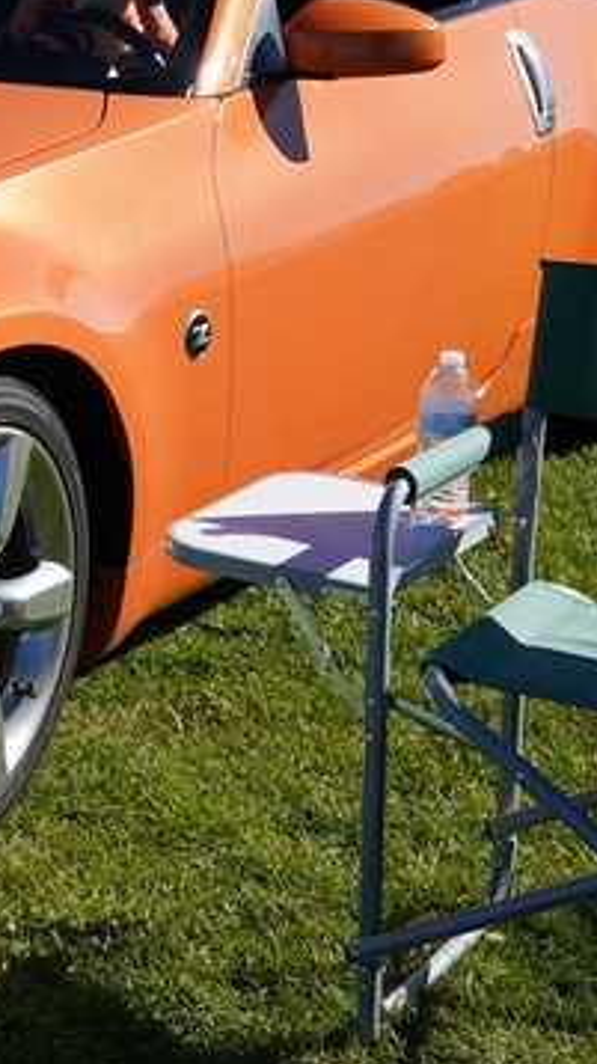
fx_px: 2536
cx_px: -446
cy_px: 239
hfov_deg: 12.4
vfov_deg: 23.4
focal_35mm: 90
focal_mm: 30
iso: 100
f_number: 8
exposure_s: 1/250
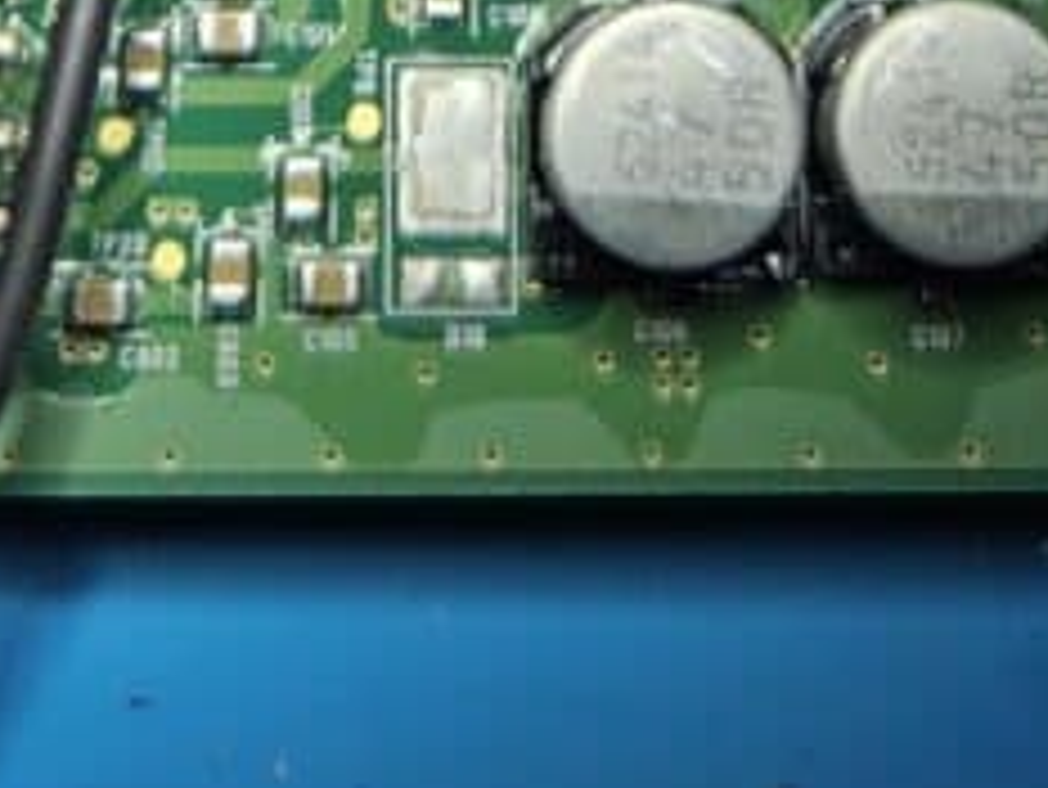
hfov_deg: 19.4
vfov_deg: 12.6
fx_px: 3059
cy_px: -874
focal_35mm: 101
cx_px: 454
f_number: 1.8
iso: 25
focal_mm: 5.4
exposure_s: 1/383
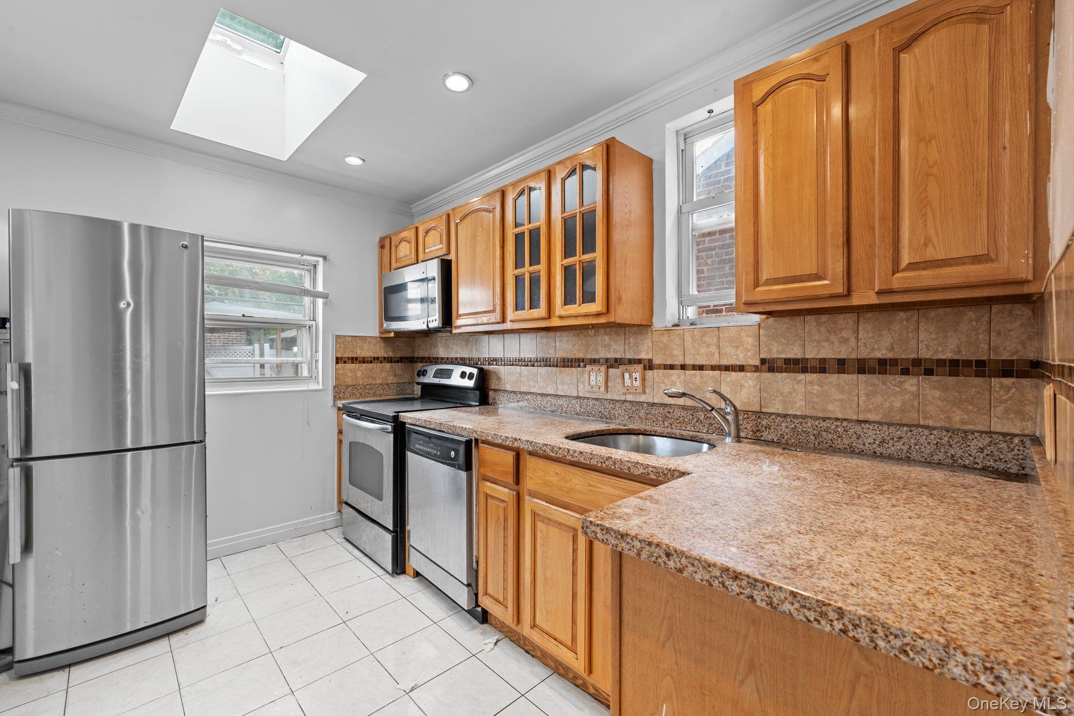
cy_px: 358
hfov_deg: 104.3
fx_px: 418
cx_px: 537
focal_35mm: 14
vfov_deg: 81.2
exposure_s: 1
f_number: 10
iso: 200
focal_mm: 14
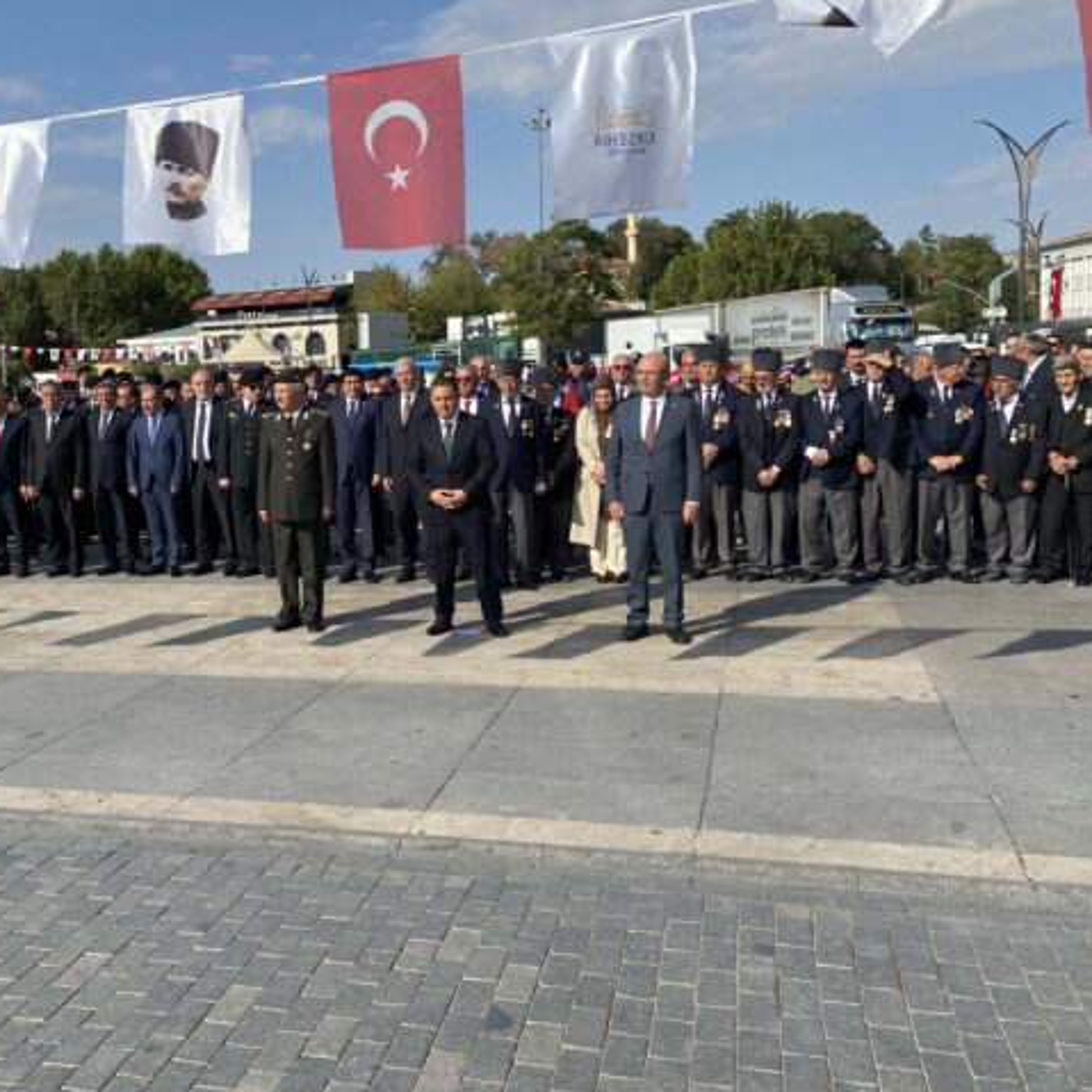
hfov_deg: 44.9
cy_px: 478
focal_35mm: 36
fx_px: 1285
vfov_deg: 45.9
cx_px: 315
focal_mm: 4.25
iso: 32
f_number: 1.8
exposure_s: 1/3610
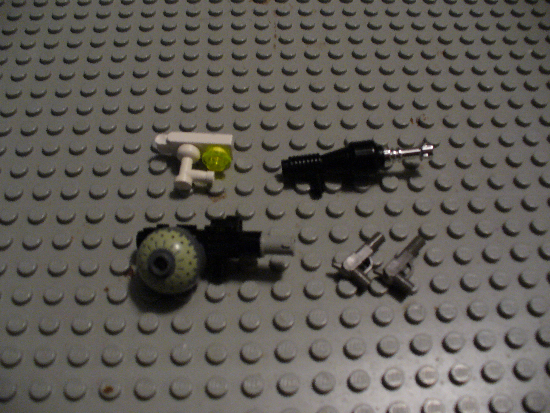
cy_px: 206
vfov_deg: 38.7
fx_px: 588
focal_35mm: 37
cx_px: 275
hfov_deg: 50.1
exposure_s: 1/8
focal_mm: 6.1
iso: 200
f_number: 2.8
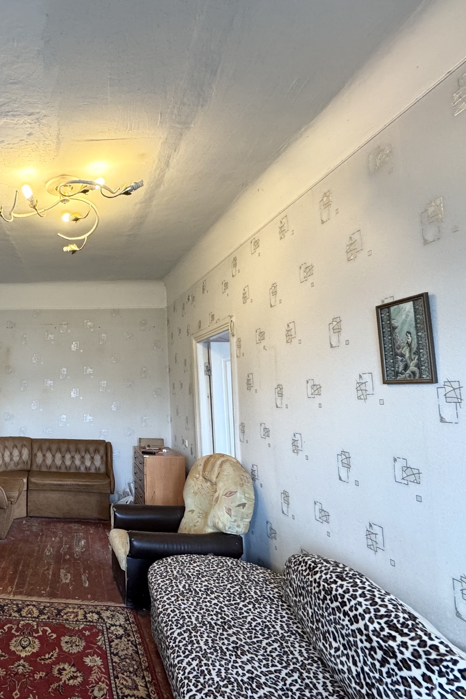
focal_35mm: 20
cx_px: 34
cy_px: 358
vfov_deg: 84.0
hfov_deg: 53.0
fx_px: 388
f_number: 2.2
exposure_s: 1/50
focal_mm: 2.22
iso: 250
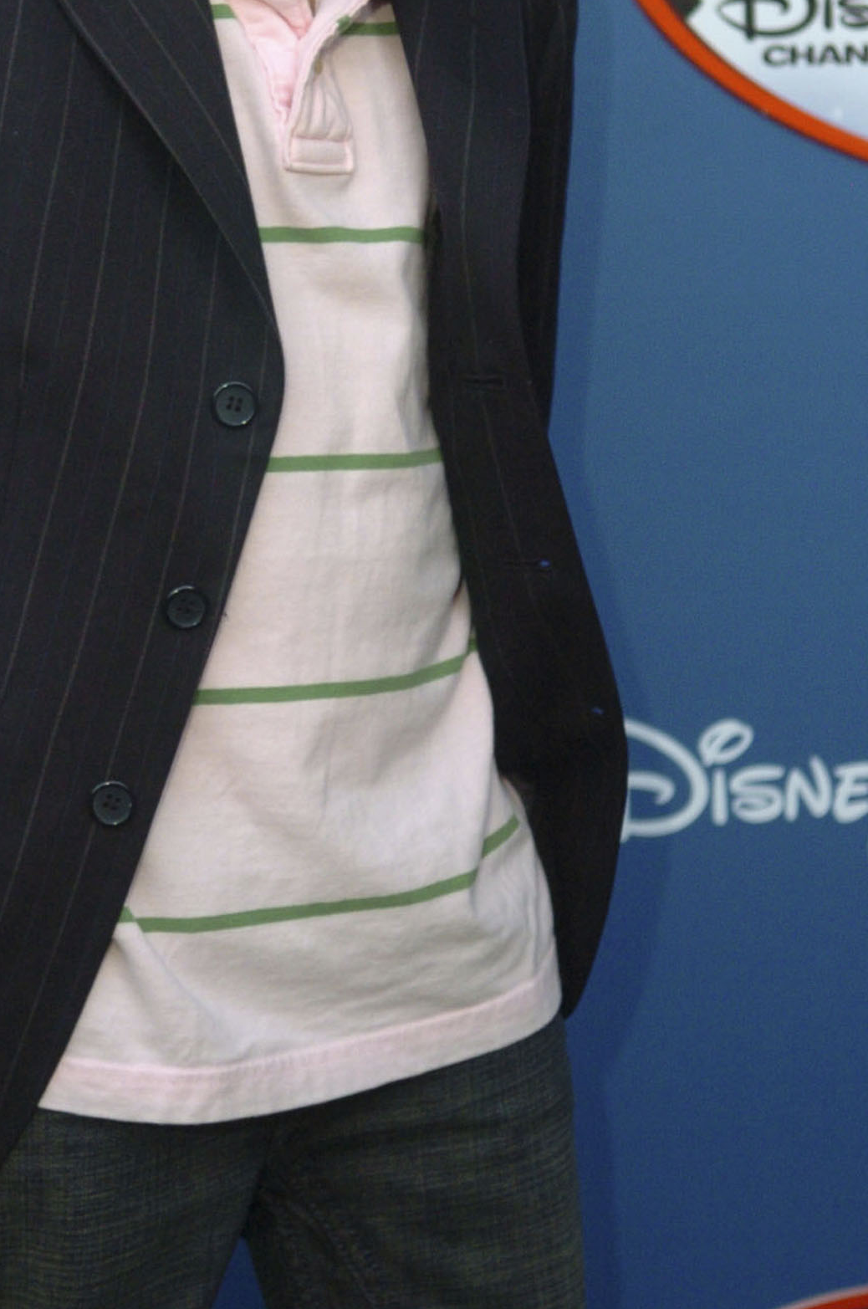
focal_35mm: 115
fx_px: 4174
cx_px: 301
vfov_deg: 17.7
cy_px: 296
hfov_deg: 11.9
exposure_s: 1/160
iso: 400
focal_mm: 40
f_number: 2.8
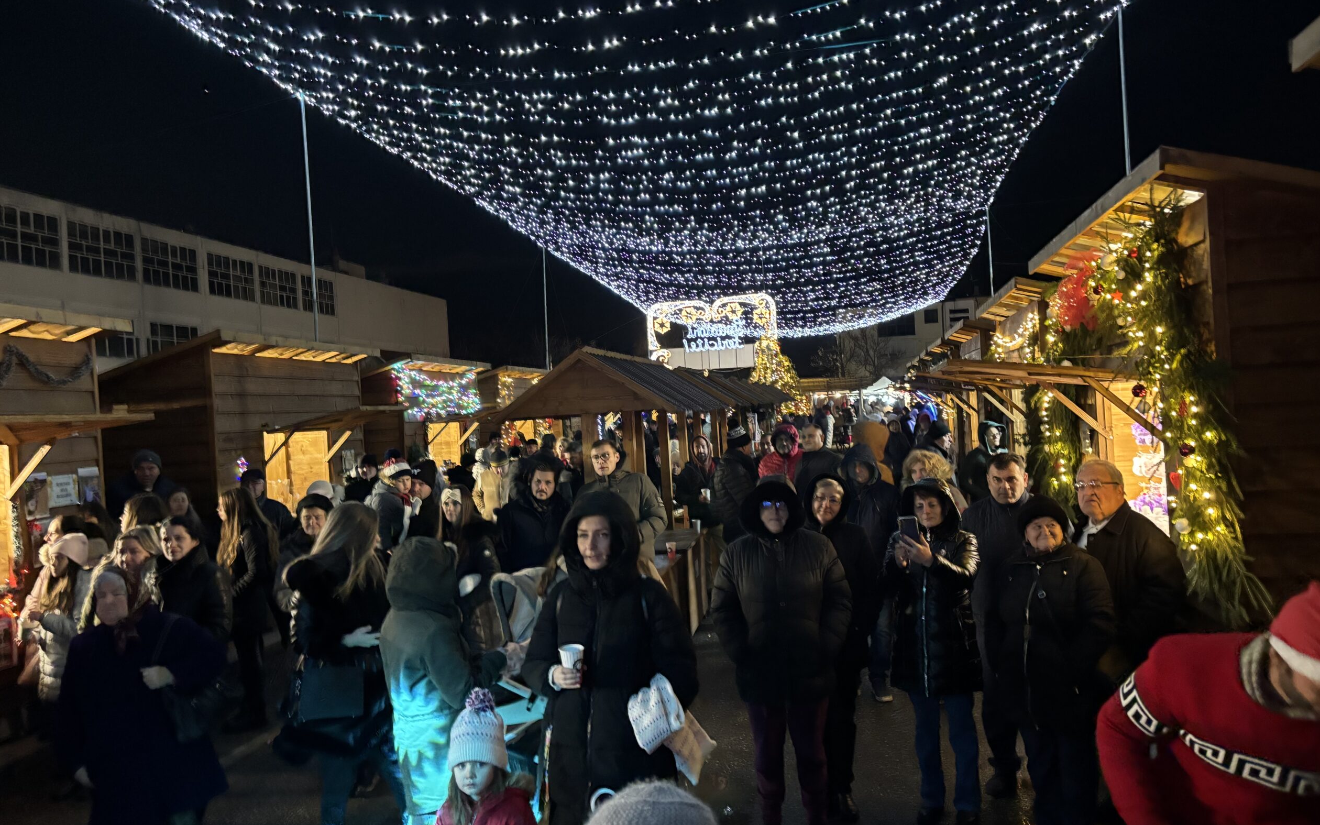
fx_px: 1007
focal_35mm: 28
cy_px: 401
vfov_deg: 44.5
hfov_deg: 66.5
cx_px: 670
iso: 640
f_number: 1.6
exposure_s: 1/25
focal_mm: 5.96
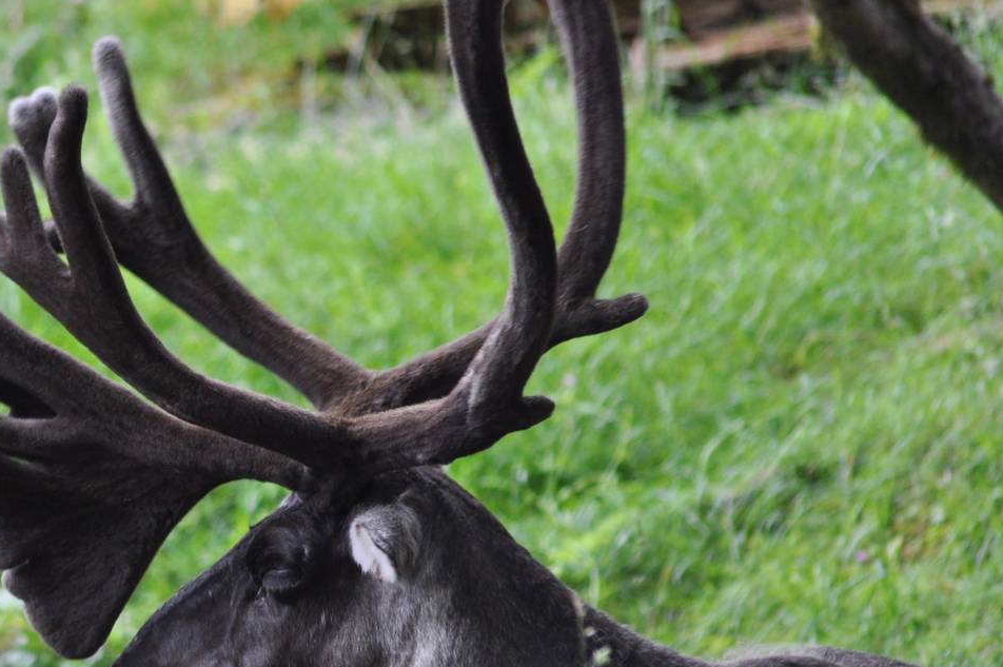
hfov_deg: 3.4
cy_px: 434
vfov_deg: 2.3
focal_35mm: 605
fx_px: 16841
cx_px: 179
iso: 640
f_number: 5.3
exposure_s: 1/125
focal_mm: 240
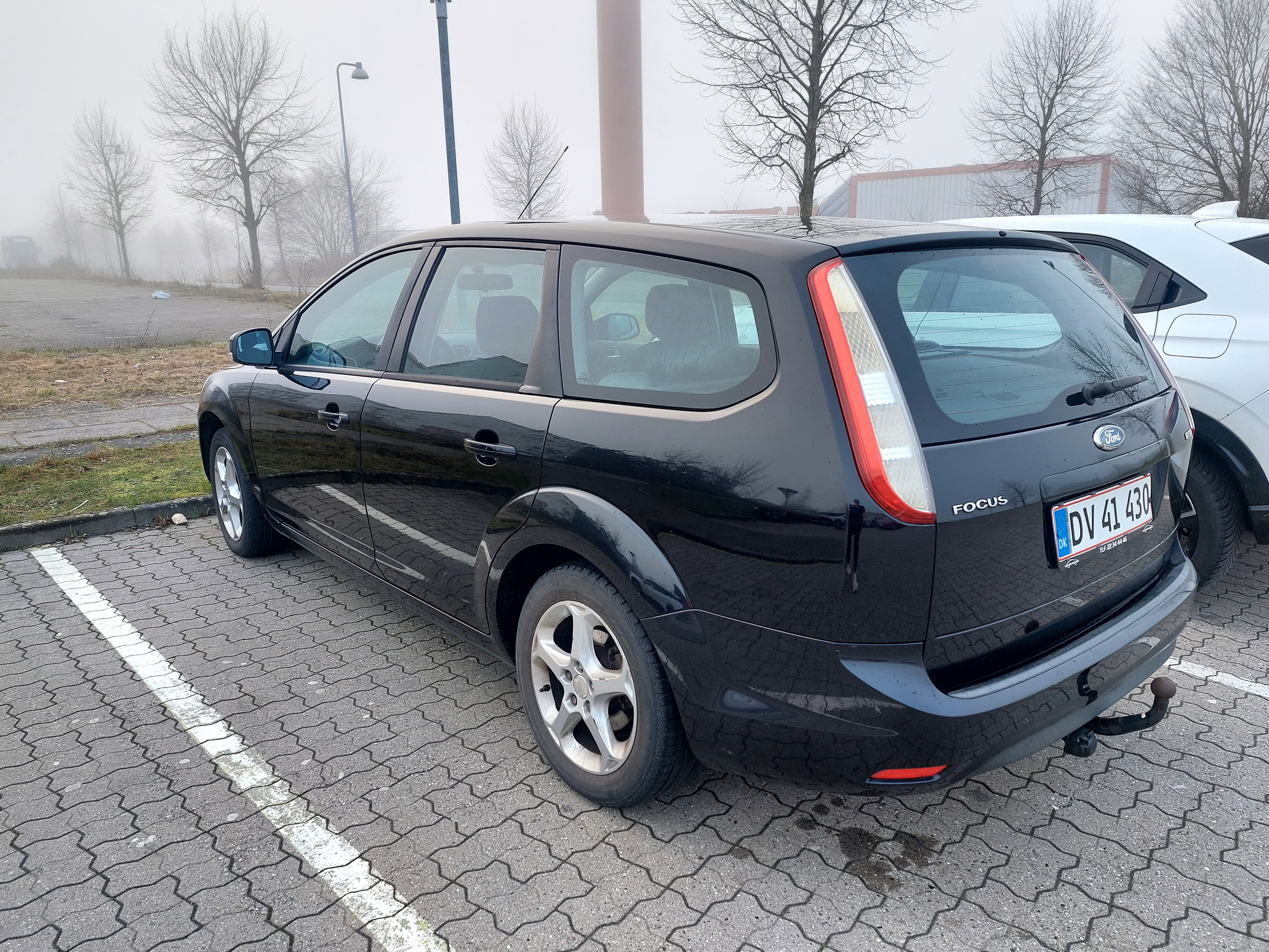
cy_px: 476
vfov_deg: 56.8
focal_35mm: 24
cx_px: 634
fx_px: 880
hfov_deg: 71.6
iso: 32
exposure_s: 1/50
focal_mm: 5.23
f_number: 1.8
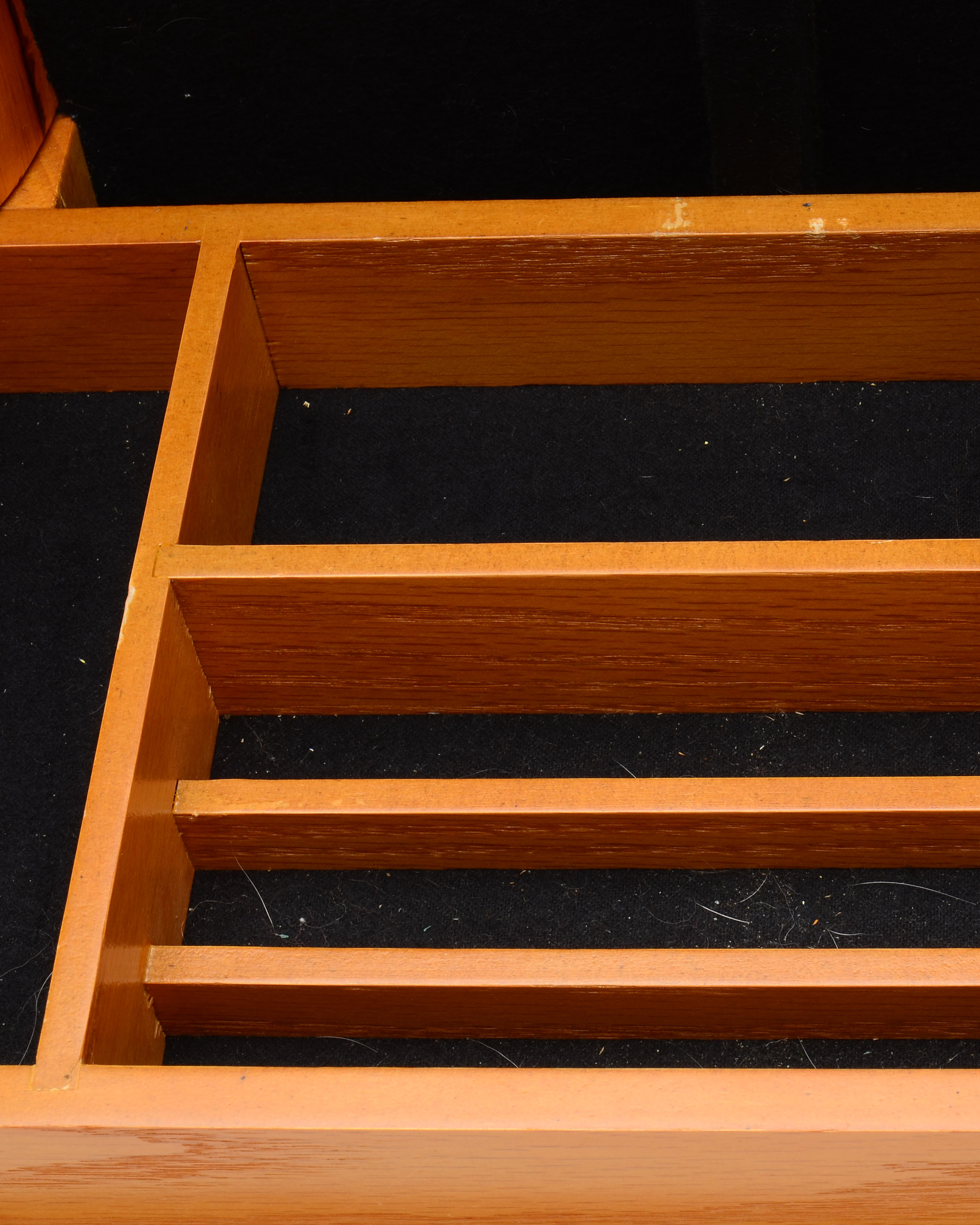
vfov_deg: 25.5
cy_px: 612
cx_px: 755
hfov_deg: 20.3
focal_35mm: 75
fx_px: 2708
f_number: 18
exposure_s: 1/160
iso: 100
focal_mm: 35
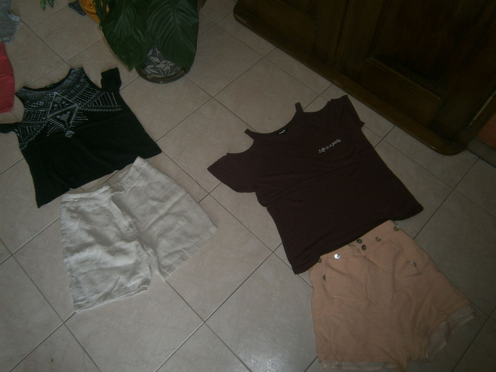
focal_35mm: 26
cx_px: 248
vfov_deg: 53.1
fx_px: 373
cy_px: 186
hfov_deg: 67.3
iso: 80
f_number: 2.8
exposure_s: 1/30
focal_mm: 4.7
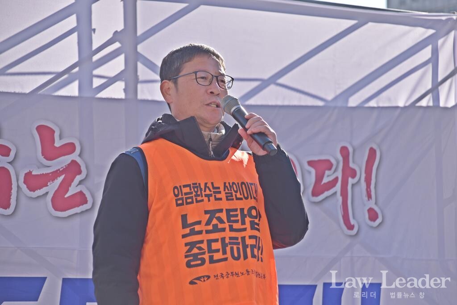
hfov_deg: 13.0
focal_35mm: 158
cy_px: 152
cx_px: 228
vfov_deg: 8.7
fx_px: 2000
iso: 100
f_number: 6.3
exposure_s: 1/320
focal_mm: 105
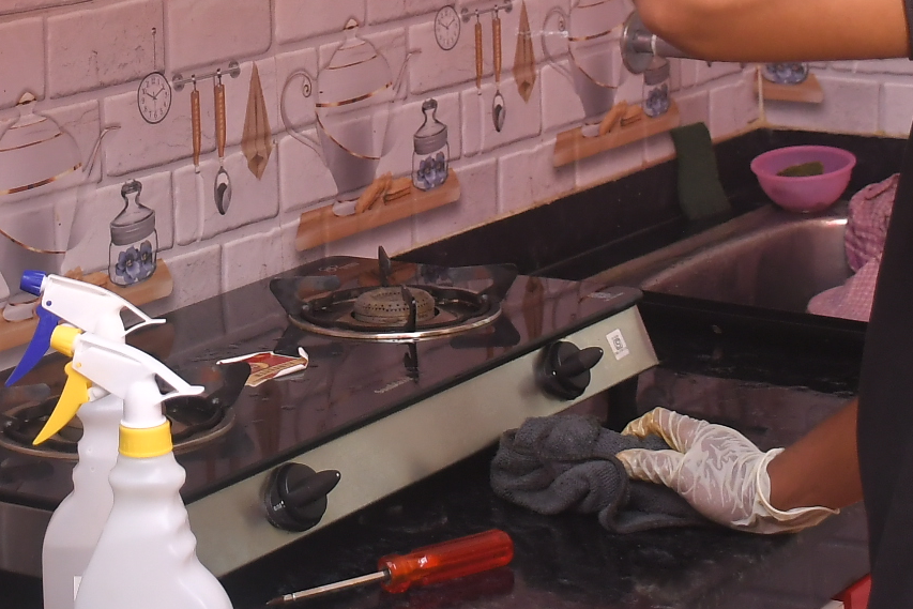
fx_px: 2815
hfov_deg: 18.4
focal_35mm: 111
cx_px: 313
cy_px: -245
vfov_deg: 11.9
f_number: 3.8
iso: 640
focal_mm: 23
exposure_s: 1/320
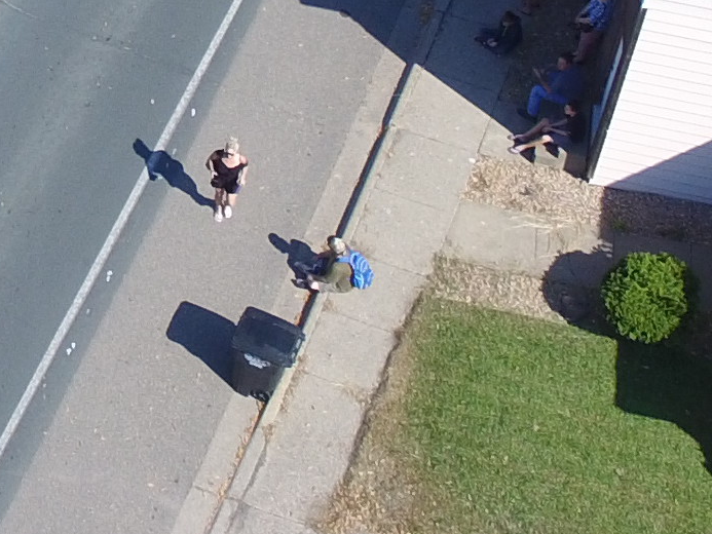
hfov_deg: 21.9
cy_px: -502
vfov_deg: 14.6
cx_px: -44
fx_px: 1749
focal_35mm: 85
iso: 100
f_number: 2.8
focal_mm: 3.6
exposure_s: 1/640
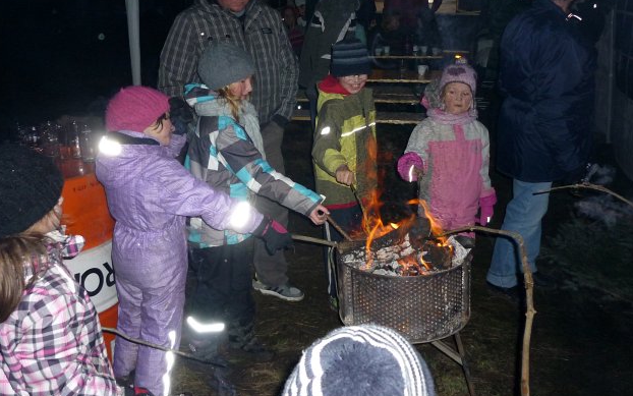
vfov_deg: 35.3
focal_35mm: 36
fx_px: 621
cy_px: 165
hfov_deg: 54.0
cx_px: 311
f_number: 2.8
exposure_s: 1/125
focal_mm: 5.5
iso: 250
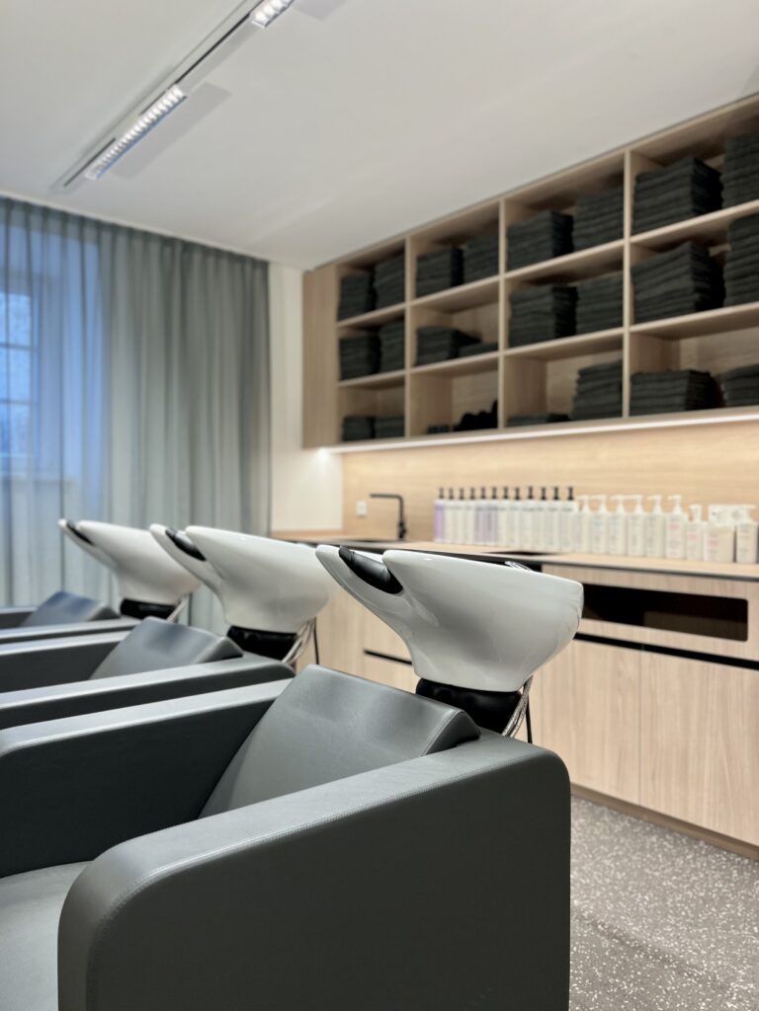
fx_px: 760
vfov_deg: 67.3
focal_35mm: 26
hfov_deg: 53.1
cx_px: 380
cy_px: 506
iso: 100
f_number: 1.5
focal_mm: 5.7
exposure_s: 1/100
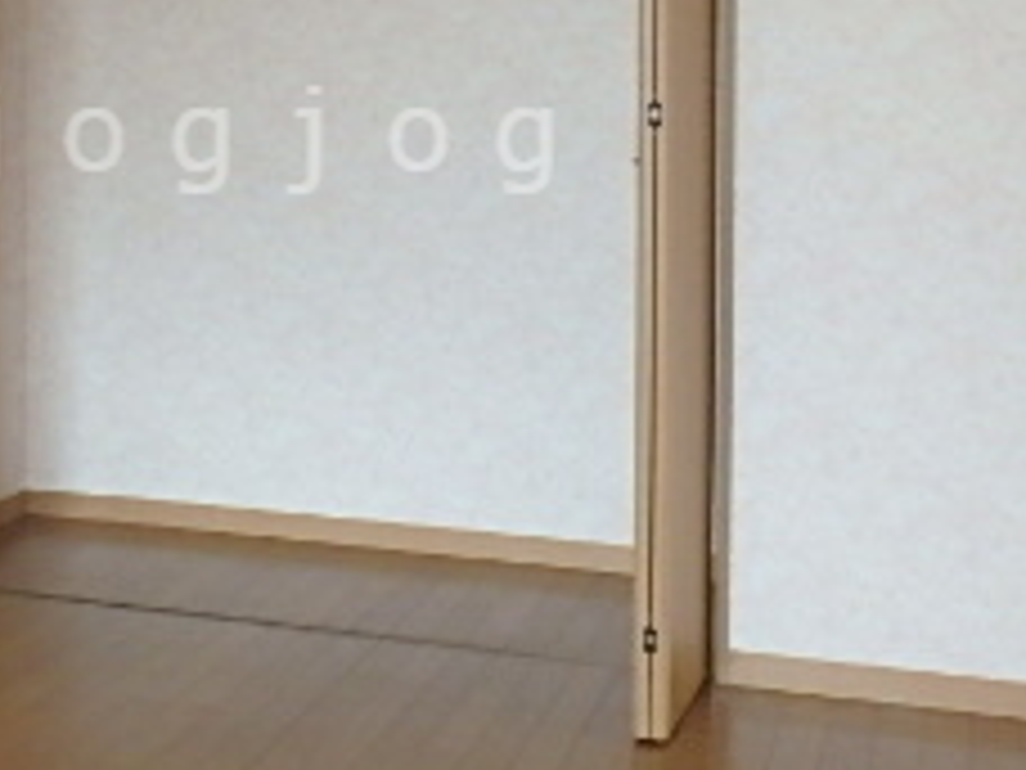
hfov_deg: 32.2
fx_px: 1749
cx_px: 270
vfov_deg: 24.4
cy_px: 140
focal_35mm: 59
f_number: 3.5
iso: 800
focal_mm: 3.7
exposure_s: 1/20
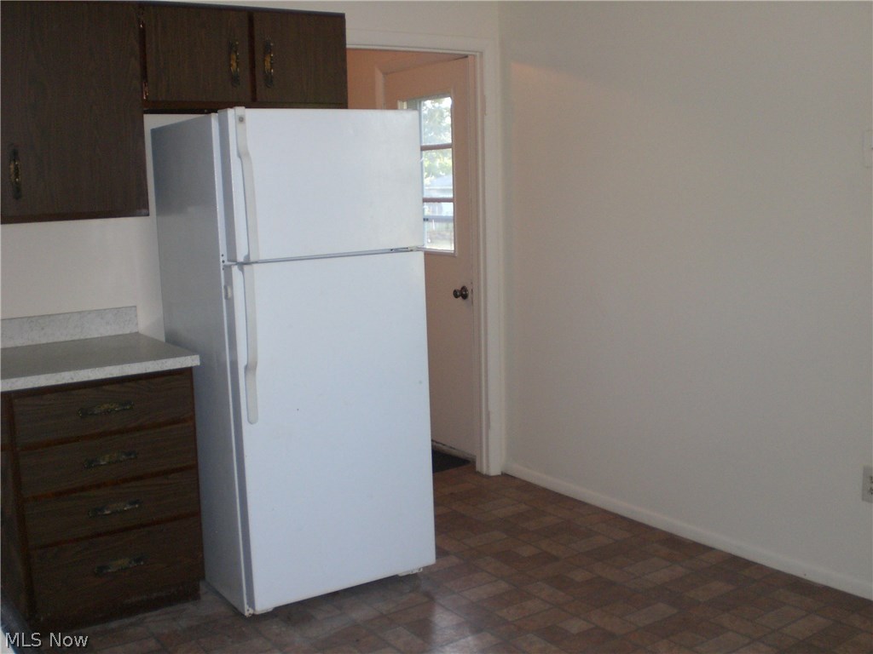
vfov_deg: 37.7
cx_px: 436
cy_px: 327
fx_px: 958
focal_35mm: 38
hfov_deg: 49.0
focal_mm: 6.3
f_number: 3.1
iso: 200
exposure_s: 1/60
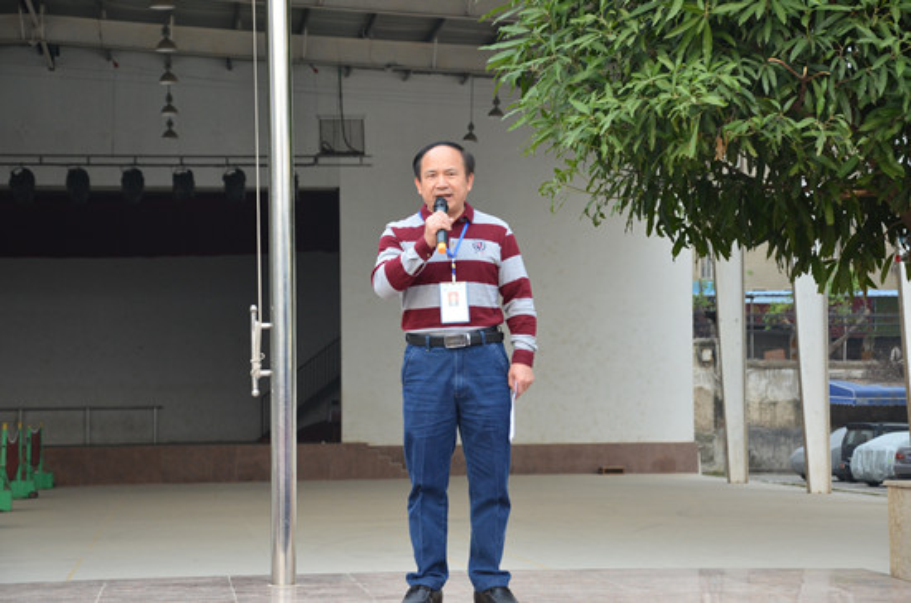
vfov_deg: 13.8
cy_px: 302
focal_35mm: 99
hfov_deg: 20.7
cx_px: 456
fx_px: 2499
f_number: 5.3
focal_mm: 66
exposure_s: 1/160
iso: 800
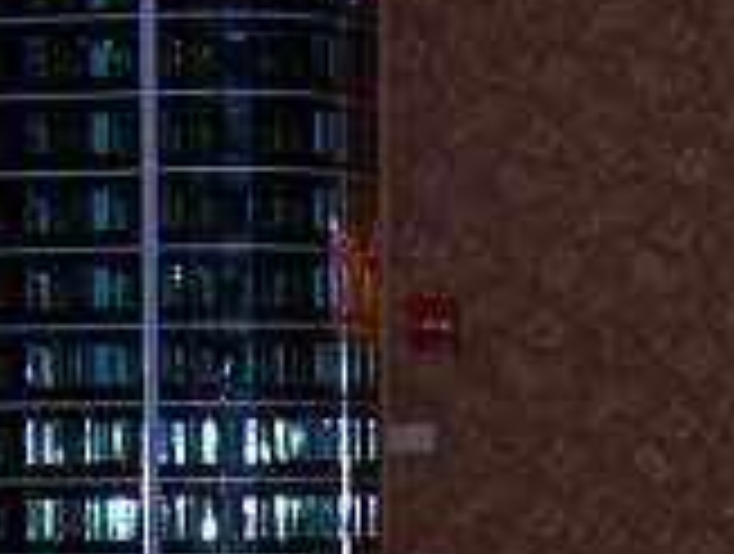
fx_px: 5058
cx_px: 743
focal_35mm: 238
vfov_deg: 6.0
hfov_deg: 8.3
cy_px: 1302
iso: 325
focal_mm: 8
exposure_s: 1/60
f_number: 2.8
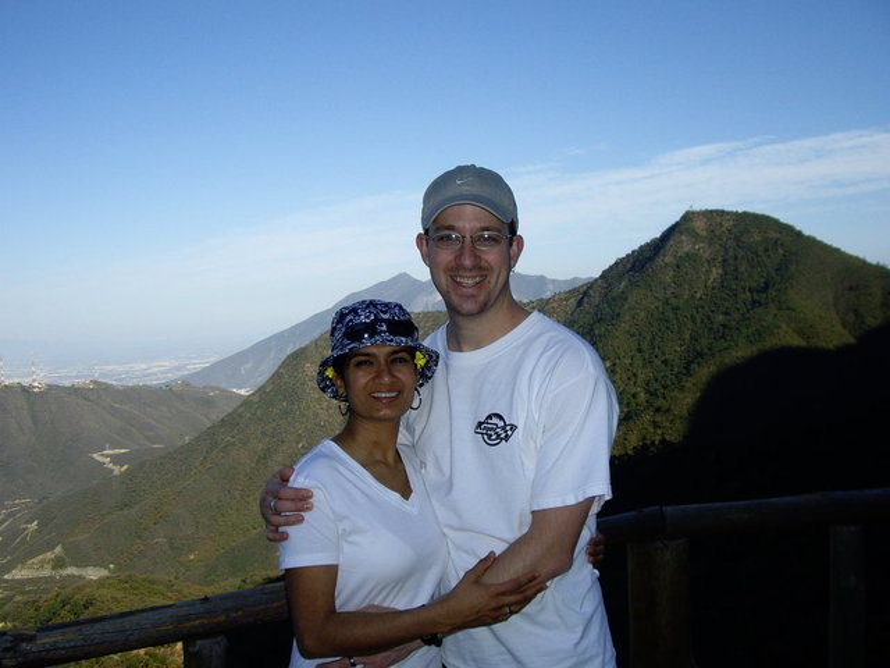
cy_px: 334
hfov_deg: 49.0
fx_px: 977
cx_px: 445
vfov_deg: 37.7
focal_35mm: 38
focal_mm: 6.2
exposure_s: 1/800
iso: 100
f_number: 4.3
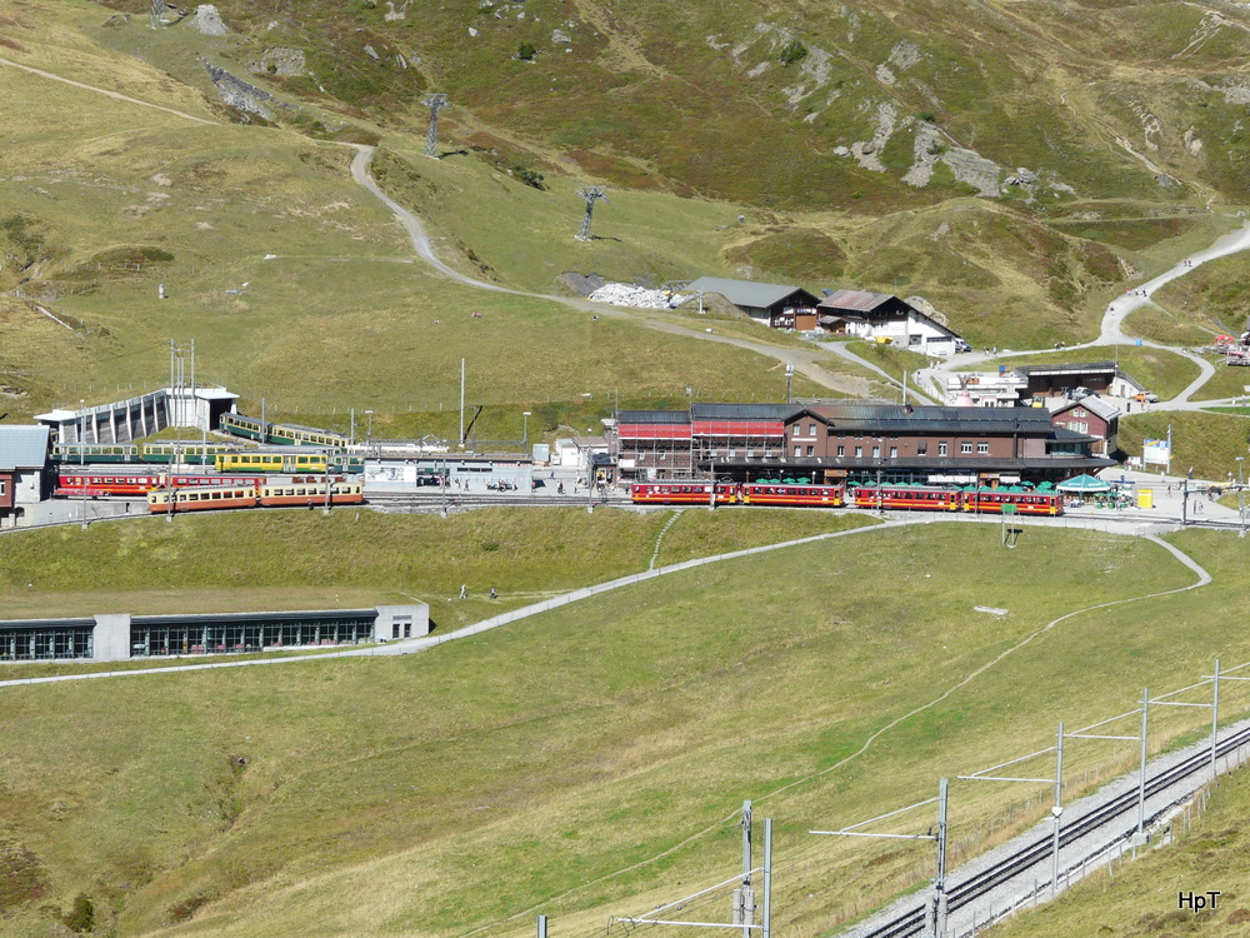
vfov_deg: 12.7
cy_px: 469
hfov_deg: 16.8
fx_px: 4225
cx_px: 625
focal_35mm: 117
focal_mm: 19.2
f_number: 5.6
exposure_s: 1/400
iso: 100
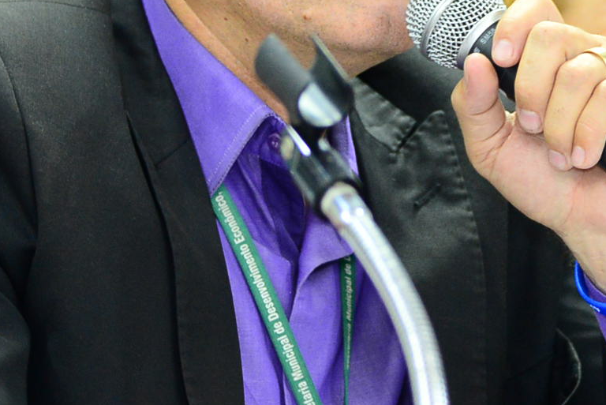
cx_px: 312
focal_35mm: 470
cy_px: 45
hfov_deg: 4.4
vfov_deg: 2.9
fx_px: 7916
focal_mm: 120
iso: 1600
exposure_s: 1/60
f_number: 4
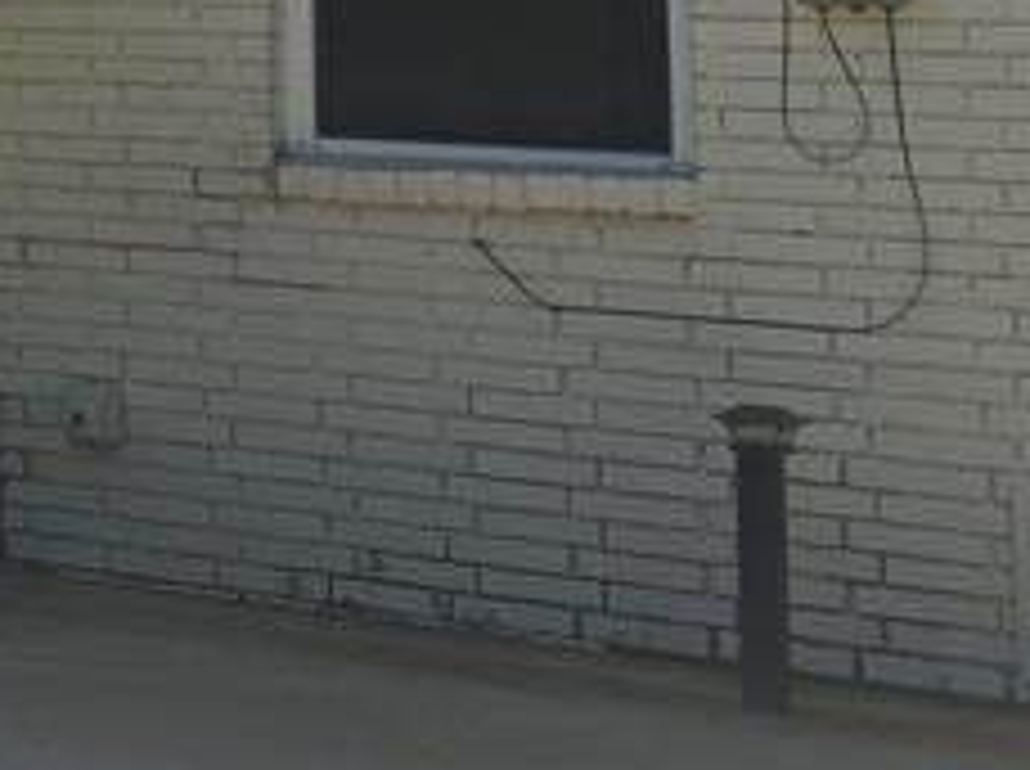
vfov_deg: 13.7
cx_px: -985
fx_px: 3060
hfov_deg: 15.5
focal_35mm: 103
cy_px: -270
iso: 12
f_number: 1.7
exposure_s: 1/720
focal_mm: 6.3
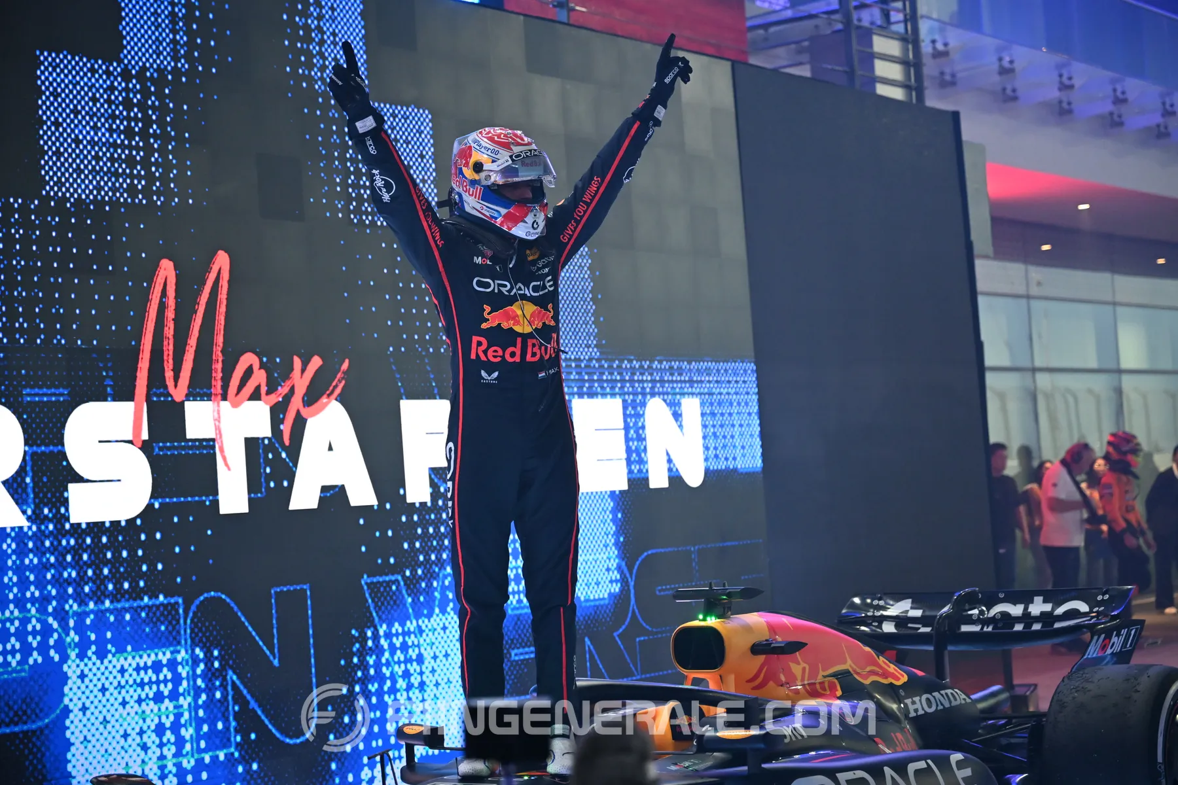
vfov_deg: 19.5
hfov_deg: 28.8
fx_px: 2290
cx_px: 589
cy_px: 392
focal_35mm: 70
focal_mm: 70
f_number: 2.8
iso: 5000
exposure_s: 1/500
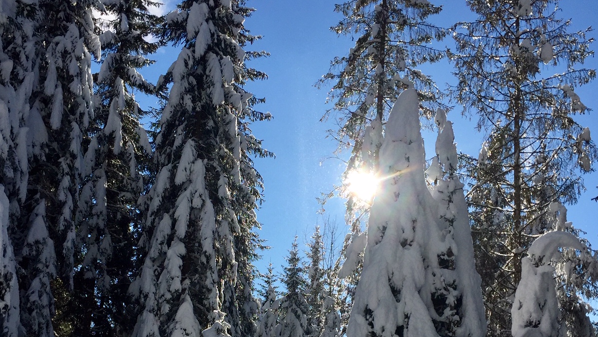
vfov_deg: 26.9
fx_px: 682
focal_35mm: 43
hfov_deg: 47.3
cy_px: 294
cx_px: 298
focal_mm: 4.15
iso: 32
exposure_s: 1/3597
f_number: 2.2
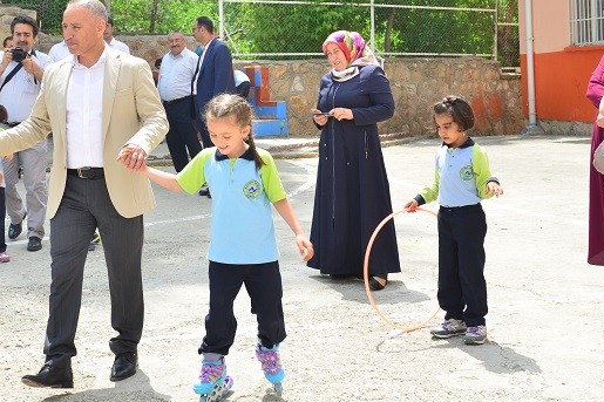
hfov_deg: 30.3
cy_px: 101
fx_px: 1107
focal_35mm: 66
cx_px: 192
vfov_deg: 20.4
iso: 100
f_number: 7.1
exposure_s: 1/125
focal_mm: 34
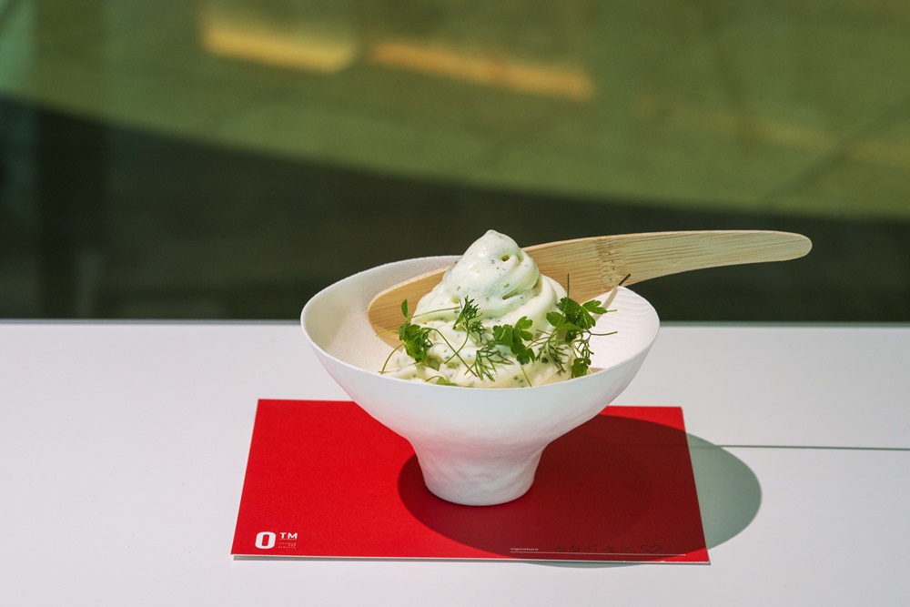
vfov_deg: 13.0
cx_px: 455
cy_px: 304
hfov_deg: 19.5
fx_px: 2654
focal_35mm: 105
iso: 1600
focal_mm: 105
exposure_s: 1/60
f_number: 9
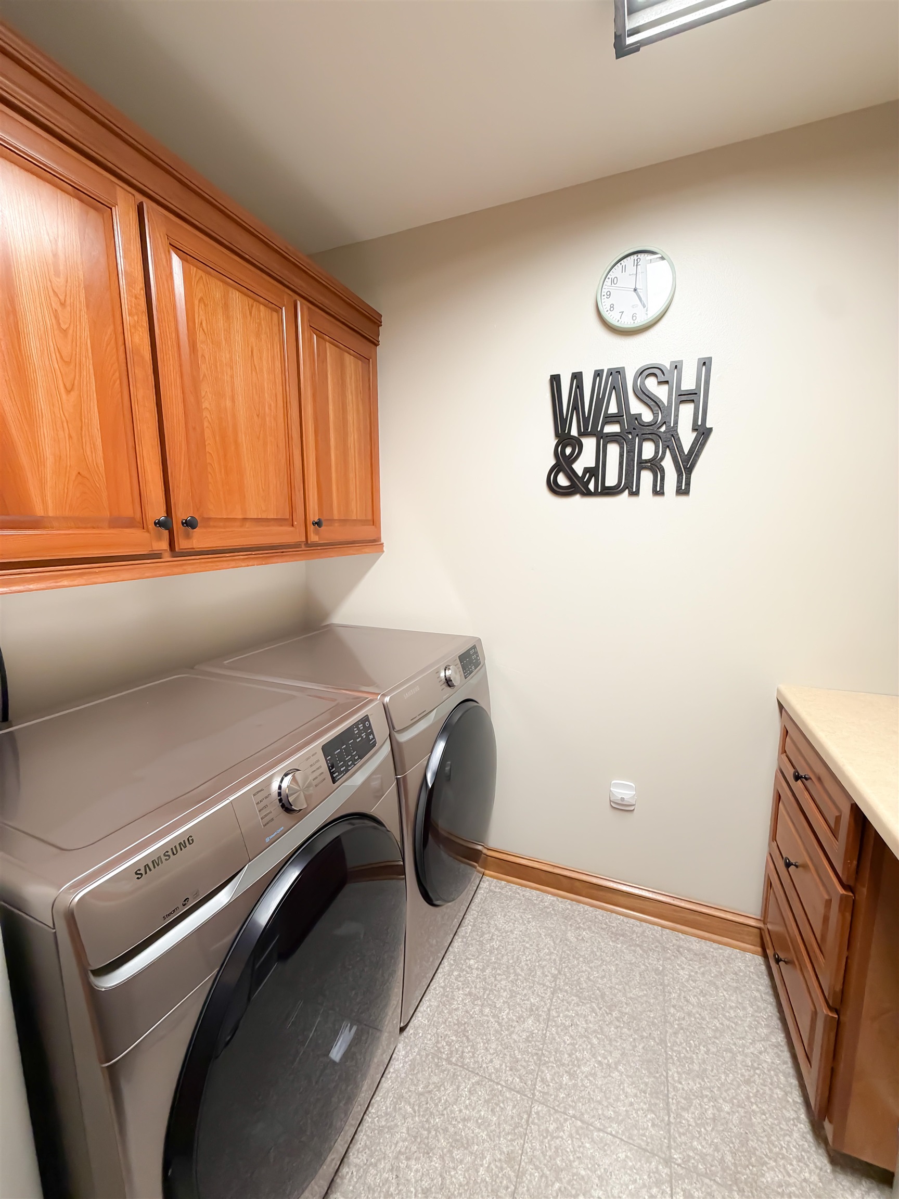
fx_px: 485
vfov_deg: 102.1
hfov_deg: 85.7
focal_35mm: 14
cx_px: 450
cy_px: 600
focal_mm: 2.22
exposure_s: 1/115
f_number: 2.2
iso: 320
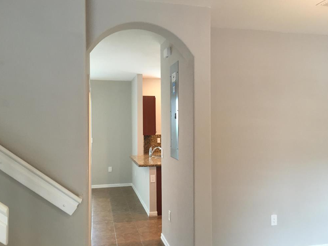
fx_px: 284
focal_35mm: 30
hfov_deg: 60.0
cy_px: 122
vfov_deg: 46.8
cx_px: 168
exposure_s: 1/30
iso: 80
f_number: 2.2
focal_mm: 4.15
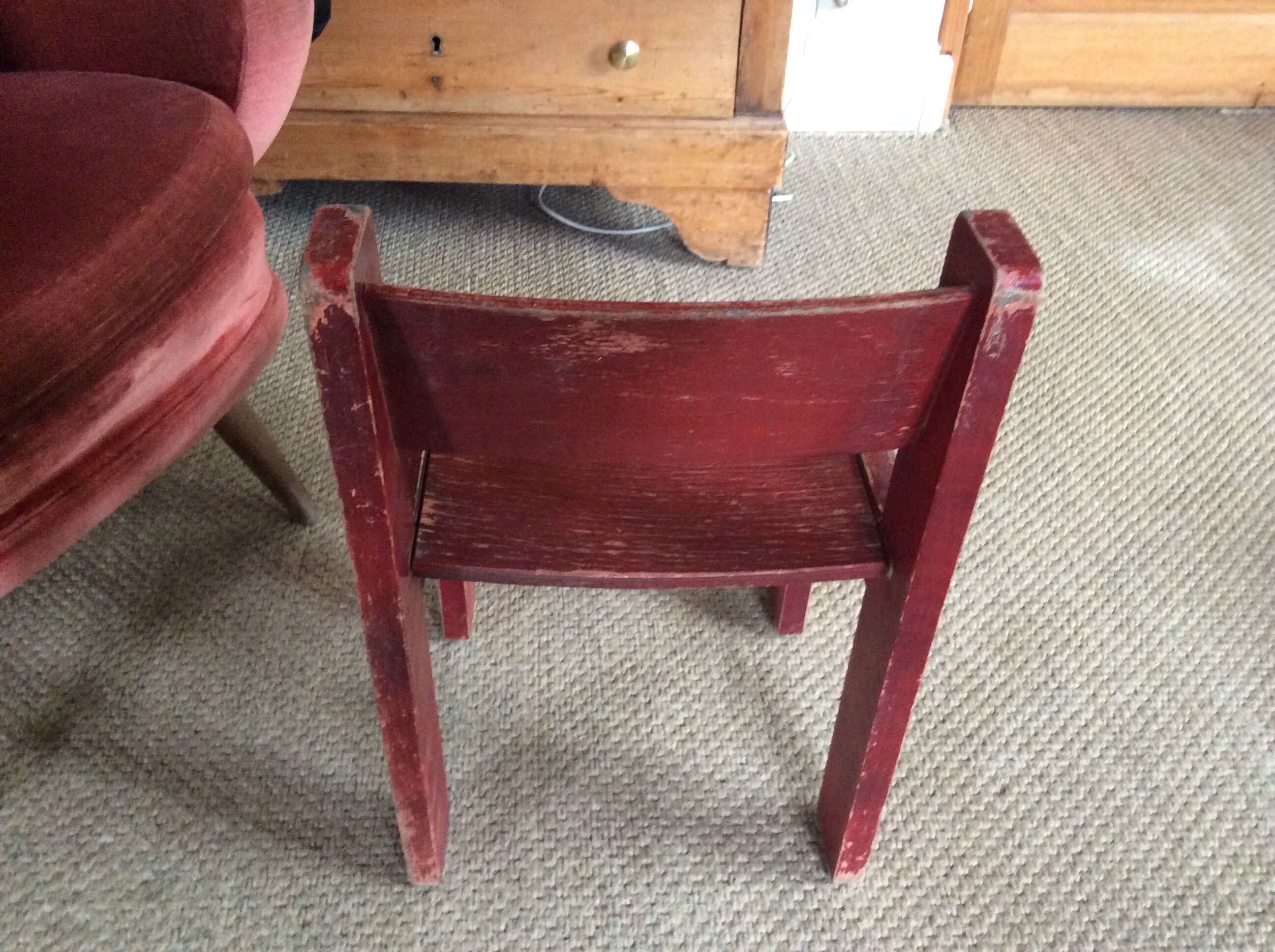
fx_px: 1177
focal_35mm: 32
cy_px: 476
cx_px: 638
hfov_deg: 56.9
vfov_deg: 44.1
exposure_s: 1/20
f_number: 2.4
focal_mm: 3.3
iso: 250
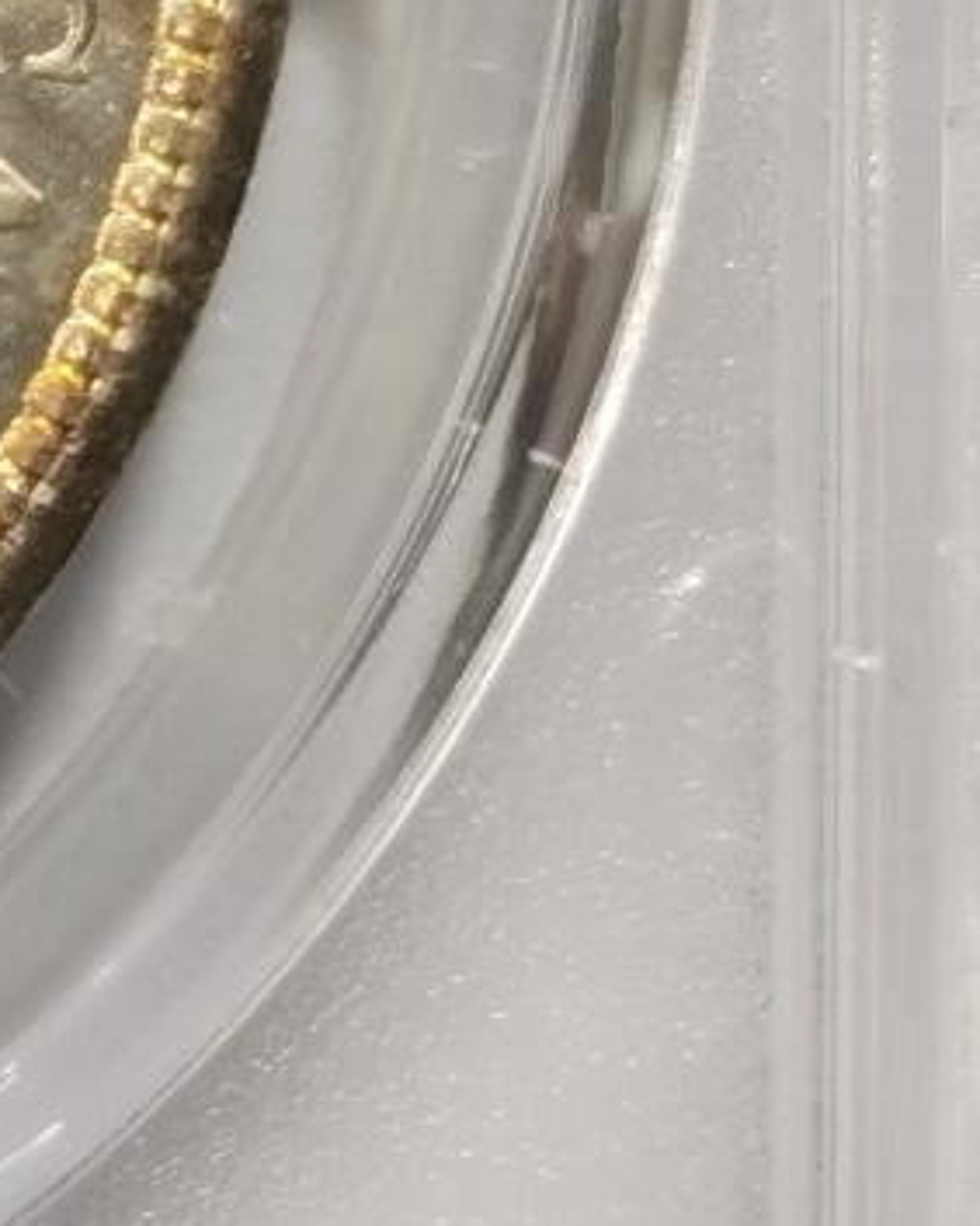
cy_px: 615
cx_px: -1112
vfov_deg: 7.2
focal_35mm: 269
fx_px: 9761
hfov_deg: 5.6
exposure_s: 1/100
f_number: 16
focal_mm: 5.56
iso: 125
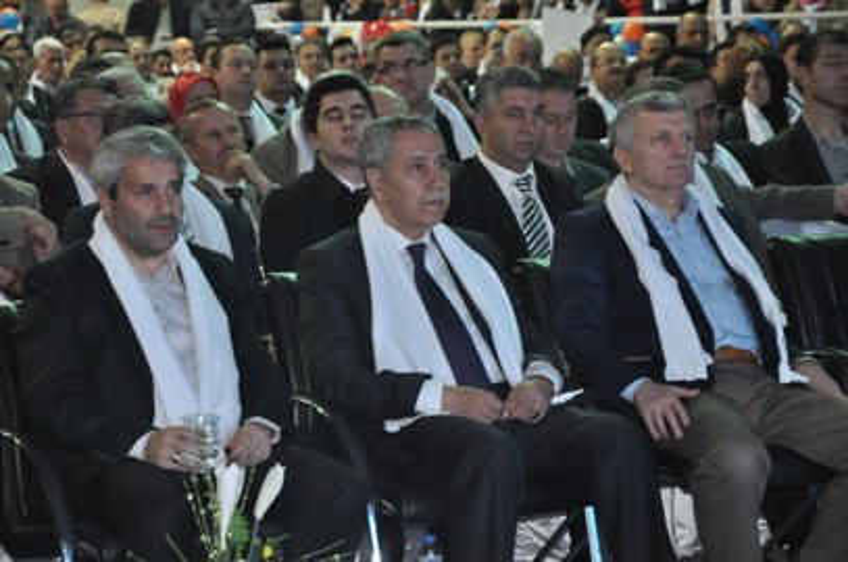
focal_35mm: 138
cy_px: 281
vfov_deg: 9.9
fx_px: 3246
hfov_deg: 14.9
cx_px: 424
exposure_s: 1/60
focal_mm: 92
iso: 2500
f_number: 5.6
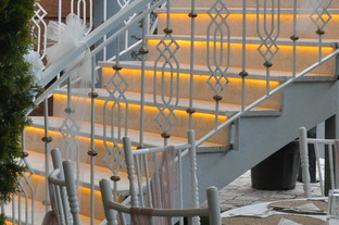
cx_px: 218
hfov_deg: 14.8
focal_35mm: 139
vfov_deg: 9.8
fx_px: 1305
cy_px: 10
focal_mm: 25
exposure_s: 1/160
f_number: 6.3
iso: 800
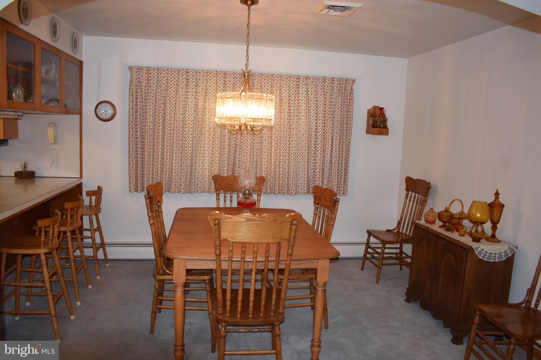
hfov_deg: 67.4
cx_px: 270
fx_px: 406
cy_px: 180
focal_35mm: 27
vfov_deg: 47.9
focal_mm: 18
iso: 640
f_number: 4
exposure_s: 1/60
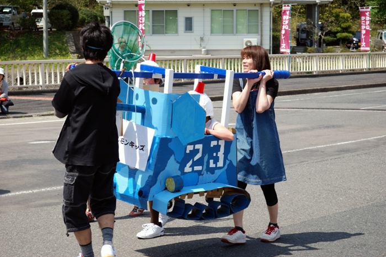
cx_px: 193
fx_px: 895
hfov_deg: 24.3
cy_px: 128
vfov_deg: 16.4
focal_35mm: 84
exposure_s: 1/200
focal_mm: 55
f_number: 7.1
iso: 100
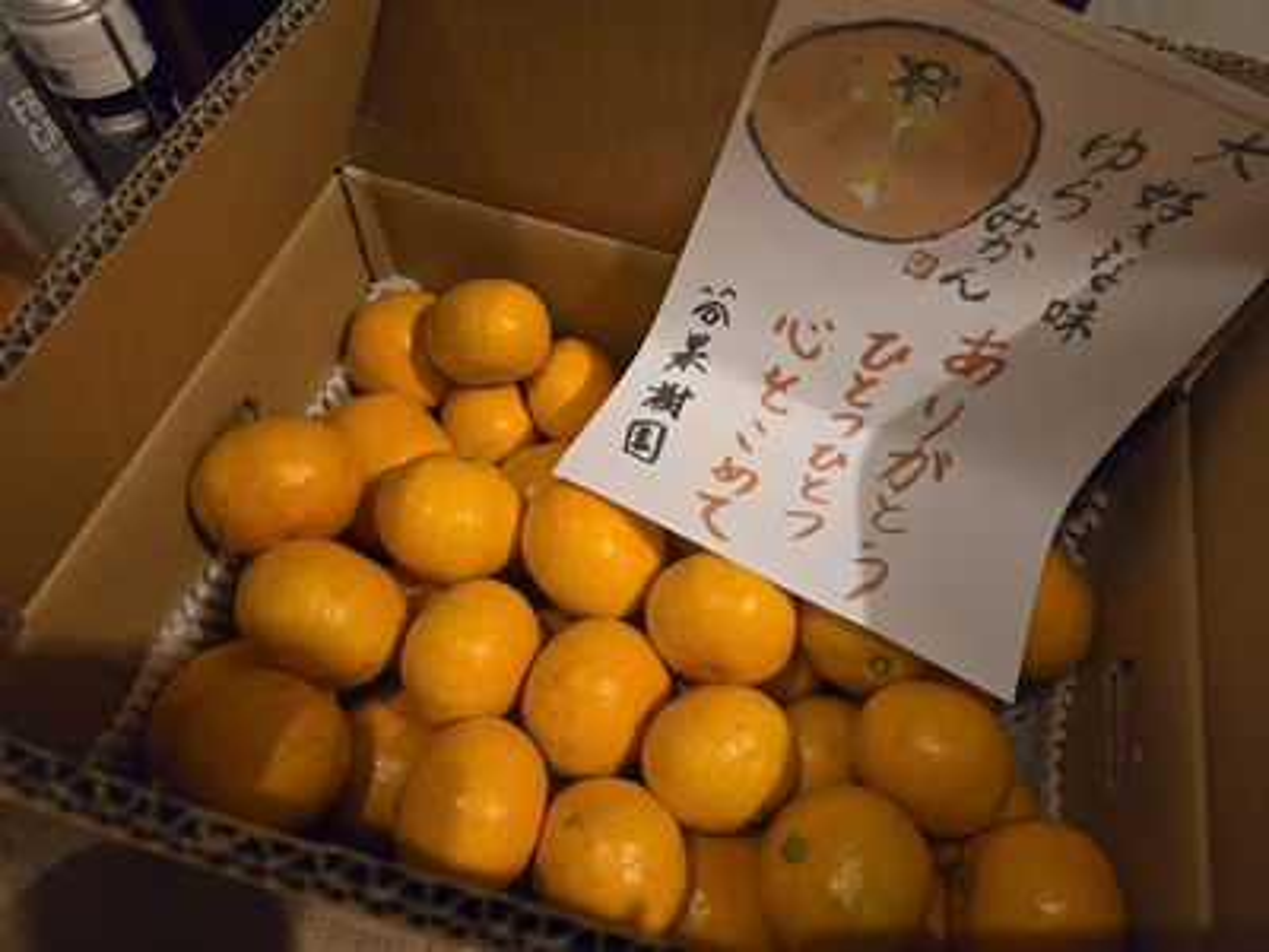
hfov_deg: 73.9
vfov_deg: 58.9
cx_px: 634
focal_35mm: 23
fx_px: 843
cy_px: 476
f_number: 1.8
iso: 1000
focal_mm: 5.4
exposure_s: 1/100
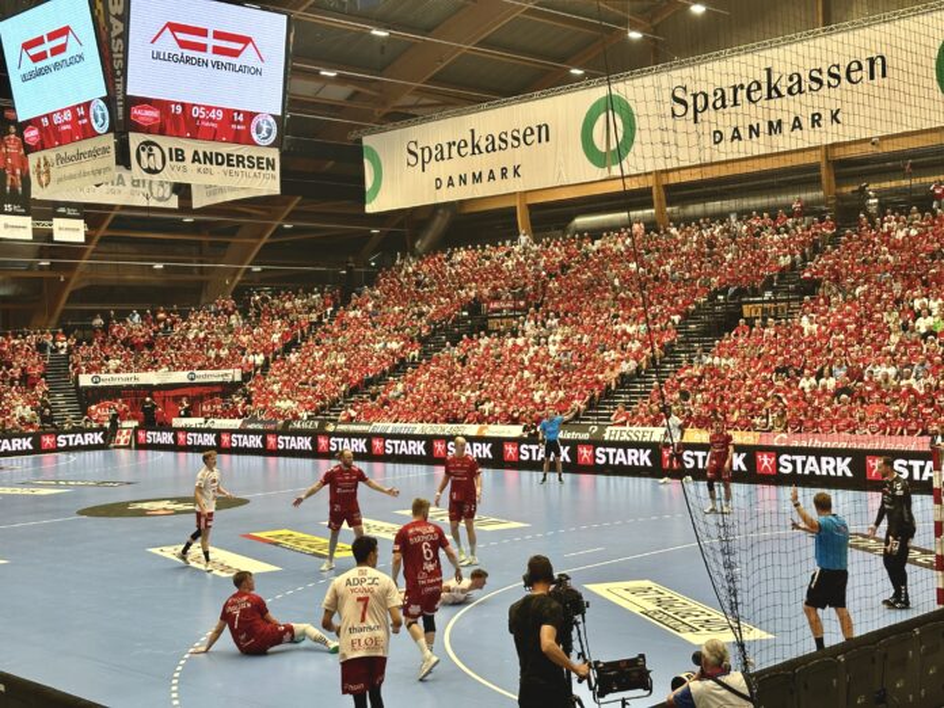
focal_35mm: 48
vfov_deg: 30.3
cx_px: 472
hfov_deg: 39.7
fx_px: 1309
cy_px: 354
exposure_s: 1/60
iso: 80
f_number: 1.78
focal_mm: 6.86
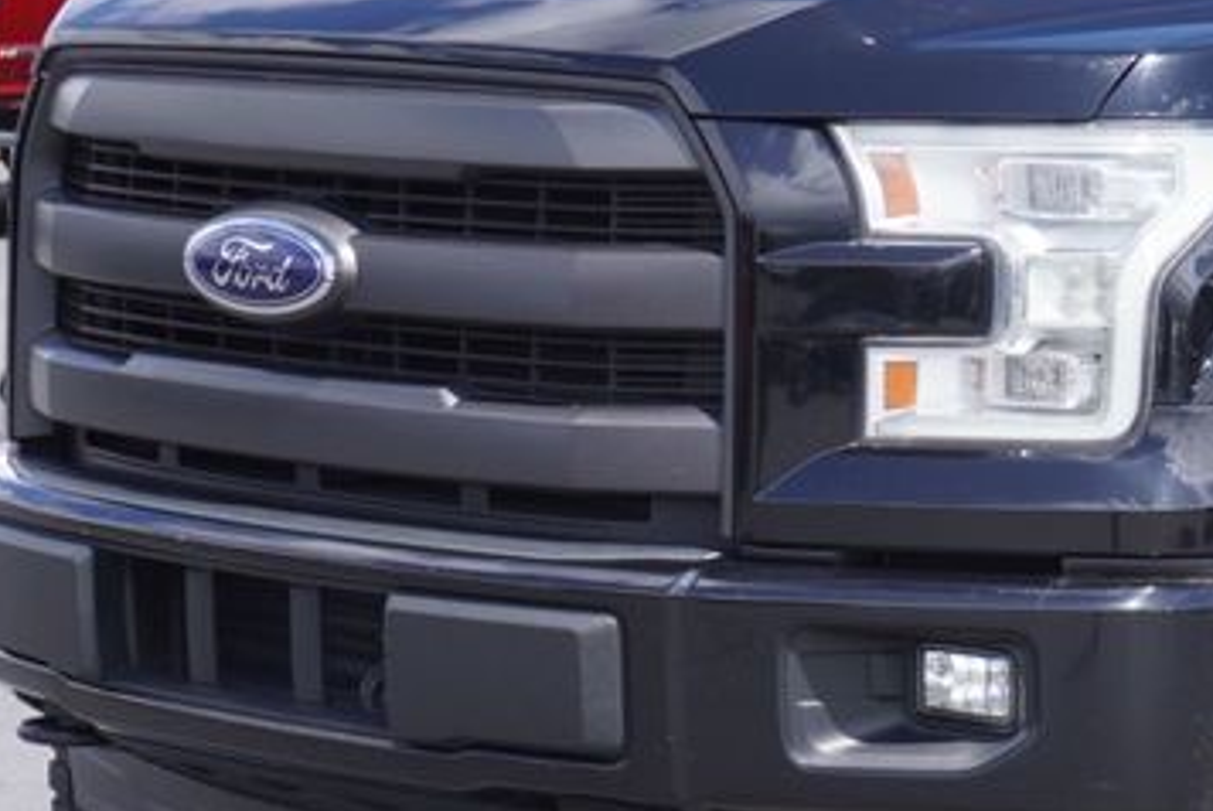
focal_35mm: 138
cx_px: 1516
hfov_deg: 14.3
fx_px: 4653
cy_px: 457
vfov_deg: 10.0
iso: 100
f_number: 8
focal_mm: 32
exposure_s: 1/160
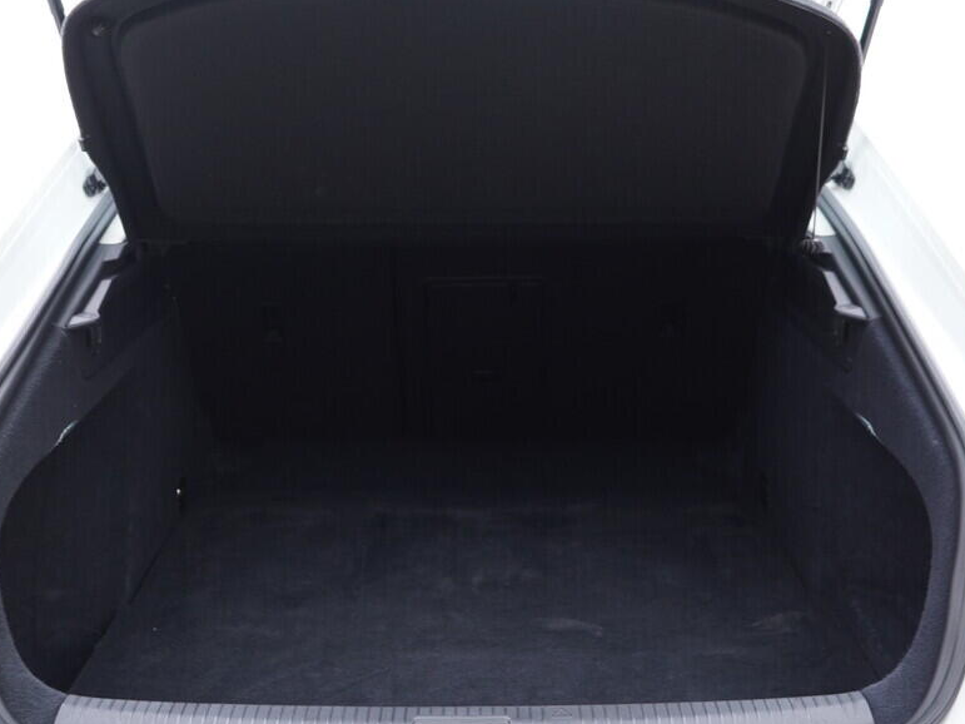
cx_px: 462
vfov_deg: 31.5
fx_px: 1282
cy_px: 374
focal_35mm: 46
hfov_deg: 41.2
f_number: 2.8
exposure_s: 1/40
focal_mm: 24
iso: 250
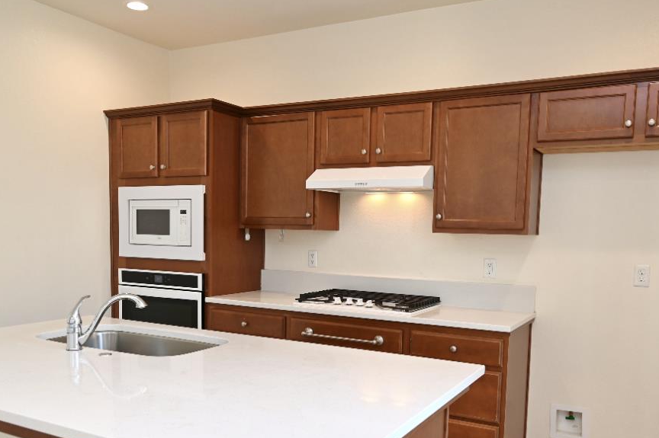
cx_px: 313
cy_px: 290
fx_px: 604
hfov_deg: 57.2
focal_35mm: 33
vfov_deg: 39.5
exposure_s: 1/60
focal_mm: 19
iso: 320
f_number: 4
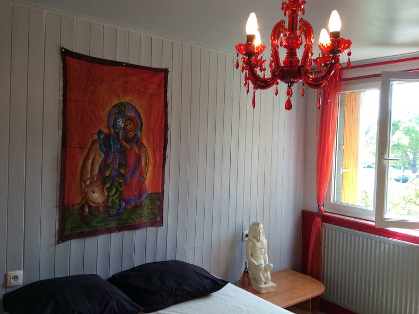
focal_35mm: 33
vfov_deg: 43.0
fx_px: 400
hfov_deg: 55.3
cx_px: 210
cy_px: 157
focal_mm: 3.3
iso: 50
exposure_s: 1/60
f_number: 2.4
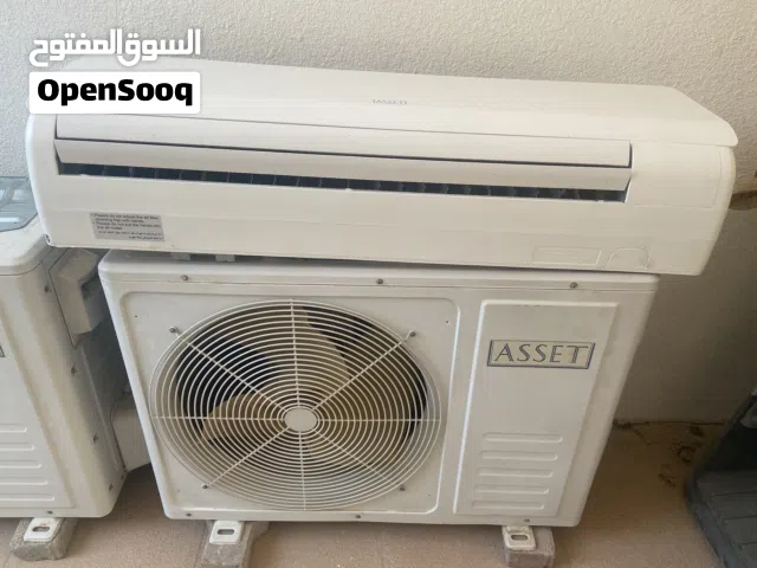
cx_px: 378
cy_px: 284
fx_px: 569
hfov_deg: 67.3
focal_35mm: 26
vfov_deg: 53.1
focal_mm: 4.25
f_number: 1.8
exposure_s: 1/121
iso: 125
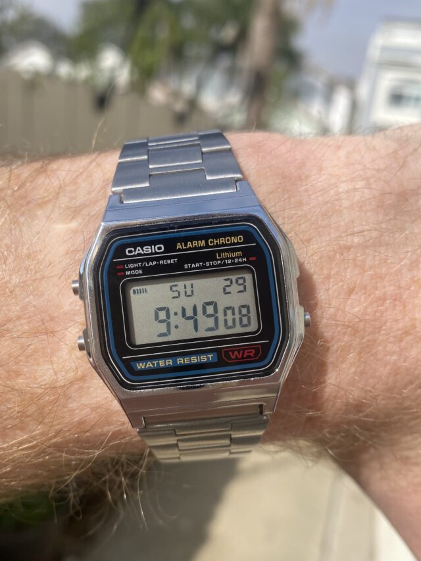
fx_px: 486
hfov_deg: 46.7
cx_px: 184
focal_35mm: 30
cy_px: 313
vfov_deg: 59.8
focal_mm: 4.25
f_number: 1.8
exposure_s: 1/3731
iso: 32
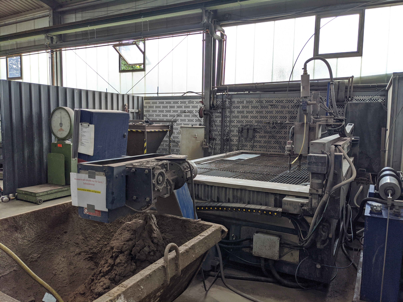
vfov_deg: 51.4
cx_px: 202
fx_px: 314
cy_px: 151
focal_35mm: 27
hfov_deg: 65.3
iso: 46
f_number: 1.73
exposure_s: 1/110
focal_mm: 4.38
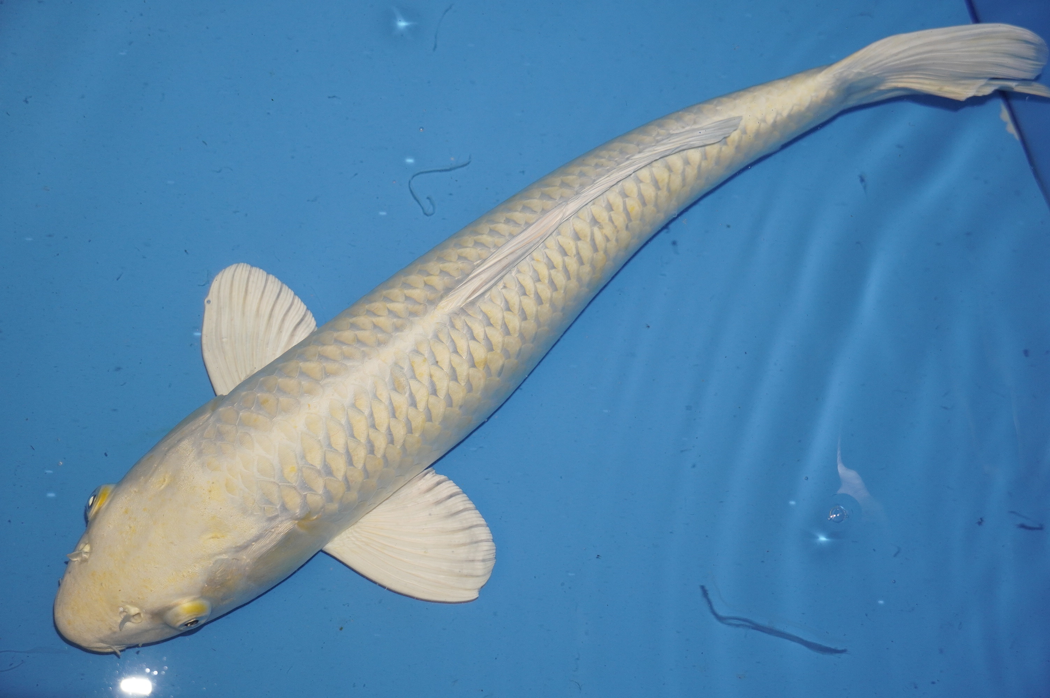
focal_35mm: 57
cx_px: 525
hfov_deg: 35.1
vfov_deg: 23.7
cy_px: 349
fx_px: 1661
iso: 640
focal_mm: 38
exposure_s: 1/160
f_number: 4.5
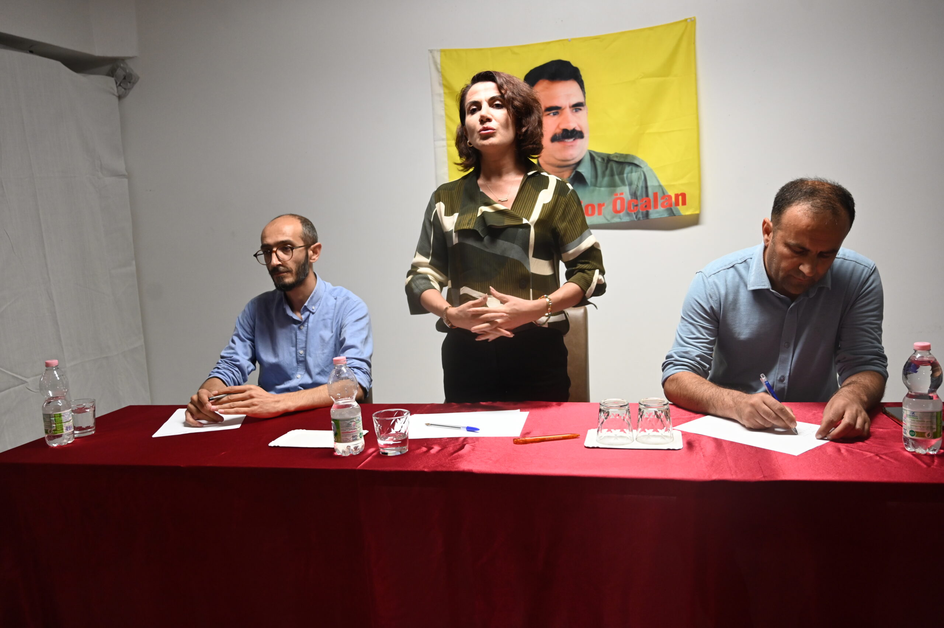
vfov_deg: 43.5
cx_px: 472
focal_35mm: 30
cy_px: 314
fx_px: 786
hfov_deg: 62.0
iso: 1600
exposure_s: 1/125
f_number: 4
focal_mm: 30
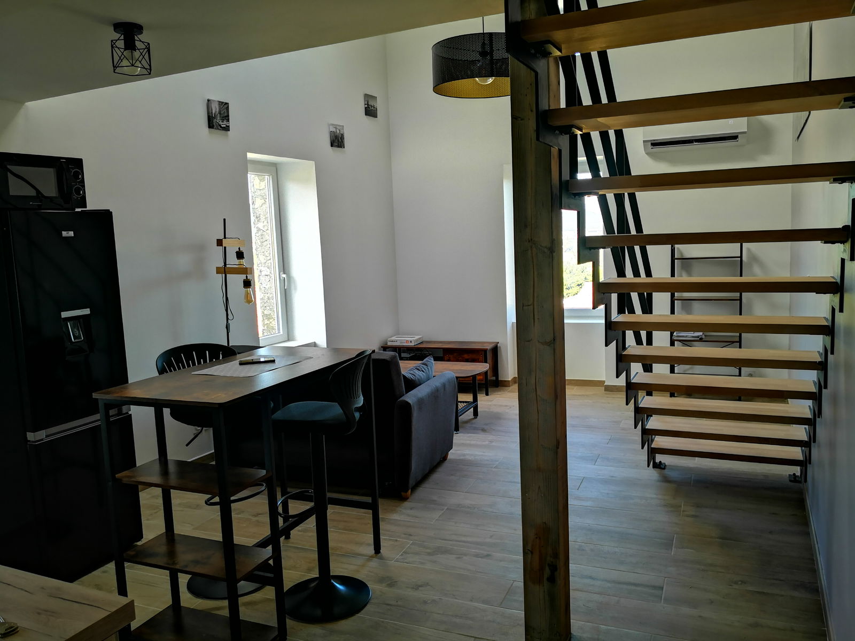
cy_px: 320
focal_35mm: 27
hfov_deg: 65.3
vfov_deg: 51.4
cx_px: 428
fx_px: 667
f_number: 1.6
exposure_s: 4
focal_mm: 3.95
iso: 100
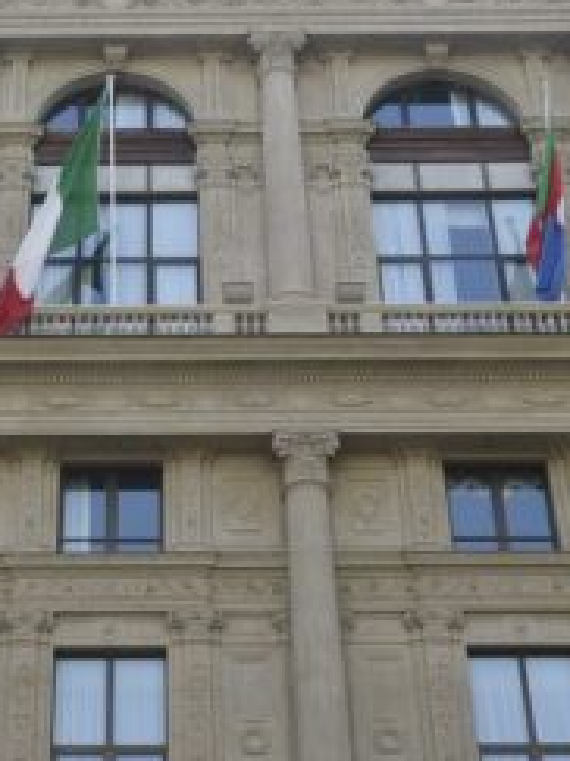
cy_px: 484
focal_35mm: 73
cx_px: 122
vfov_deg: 26.6
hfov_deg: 20.0
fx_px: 1604
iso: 1600
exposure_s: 1/640
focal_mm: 24
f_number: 11
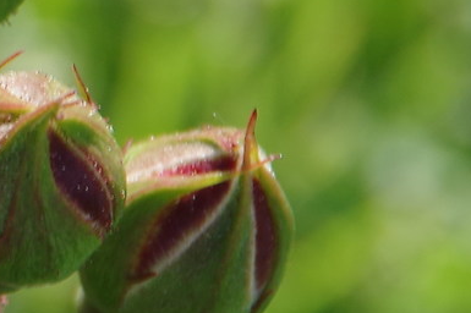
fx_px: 12235
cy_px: -44
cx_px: -346
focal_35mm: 936
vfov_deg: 1.5
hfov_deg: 2.2
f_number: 7.1
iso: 200
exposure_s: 1/160
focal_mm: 100
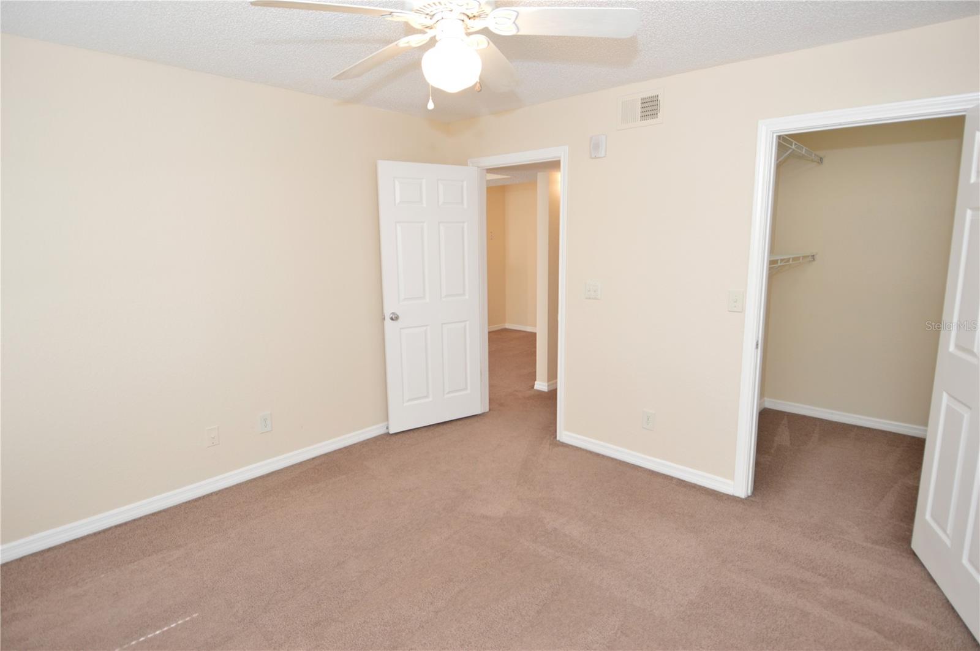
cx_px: 490
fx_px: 489
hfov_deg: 90.1
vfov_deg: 67.3
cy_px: 326
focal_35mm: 18
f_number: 4.5
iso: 400
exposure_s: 1/80
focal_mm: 12
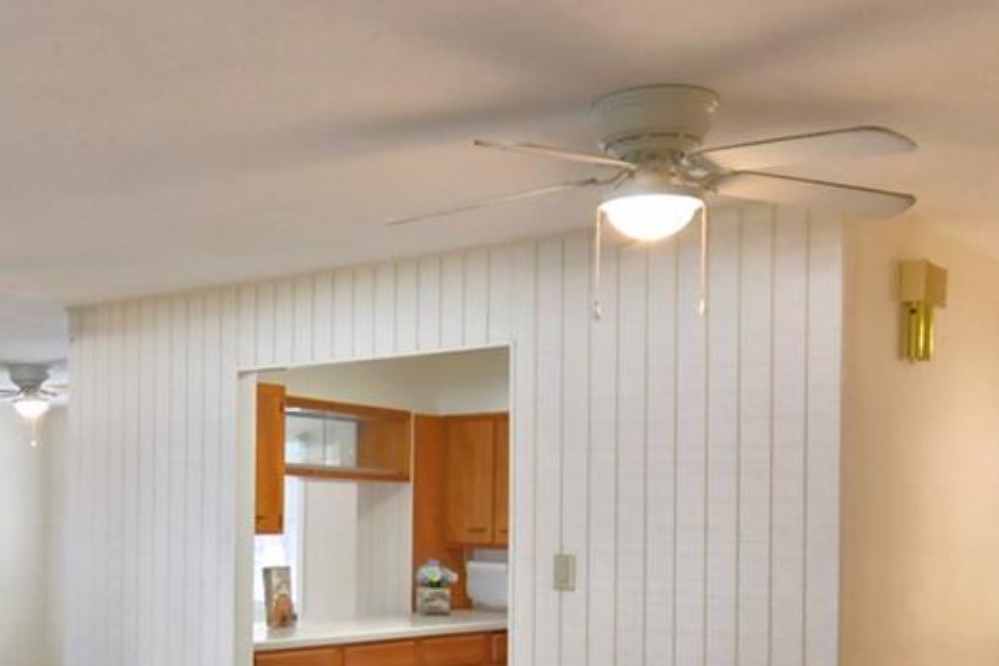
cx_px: 230
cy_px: 540
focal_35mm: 46
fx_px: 1276
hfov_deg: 41.3
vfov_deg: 28.6
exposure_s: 1/50
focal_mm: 10
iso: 400
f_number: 4.5
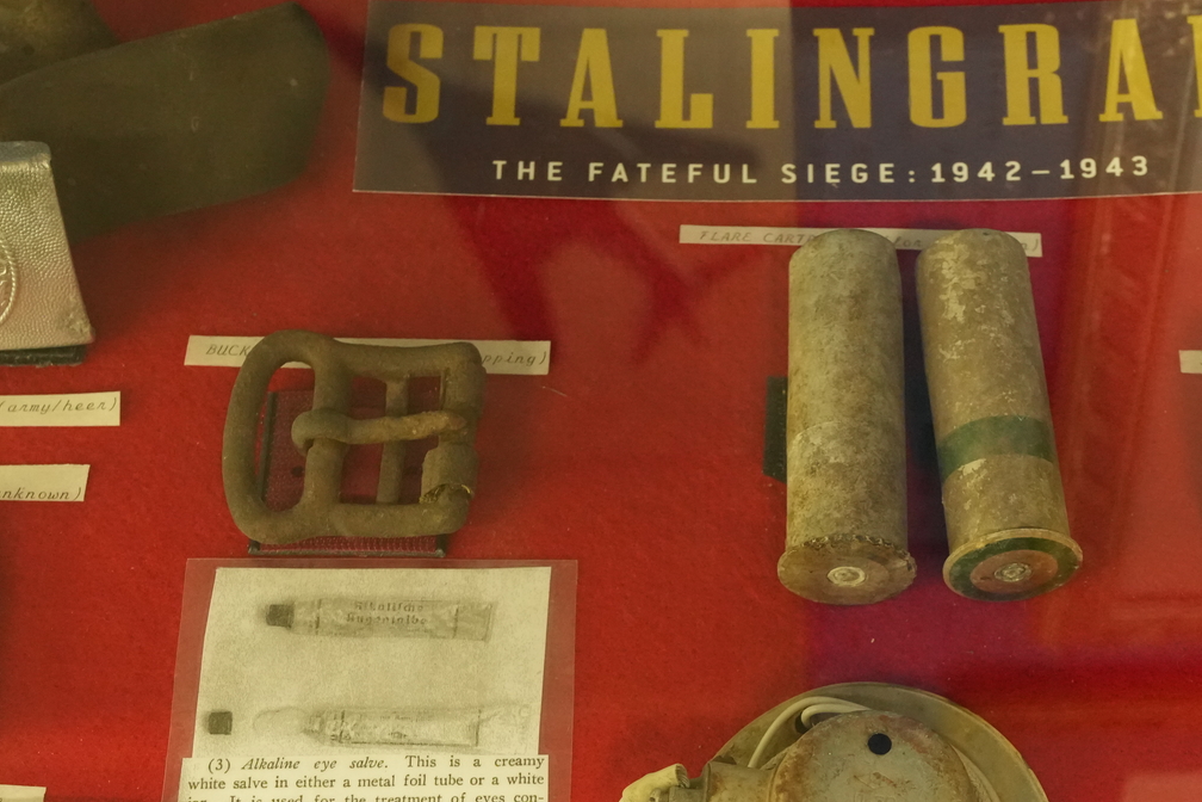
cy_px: 686
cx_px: 832
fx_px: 2504
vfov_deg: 18.0
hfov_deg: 26.8
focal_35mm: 75
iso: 5000
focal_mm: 35
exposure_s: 1/40
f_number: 7.1
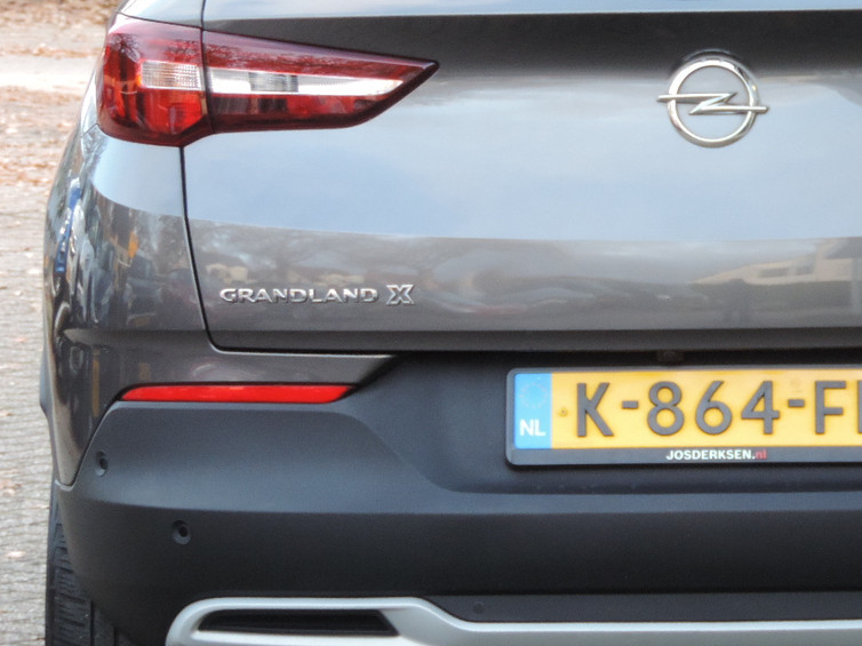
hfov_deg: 7.1
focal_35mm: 277
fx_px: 6896
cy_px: 248
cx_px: 732
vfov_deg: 5.4
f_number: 4.4
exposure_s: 1/40
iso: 400
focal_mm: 25.8
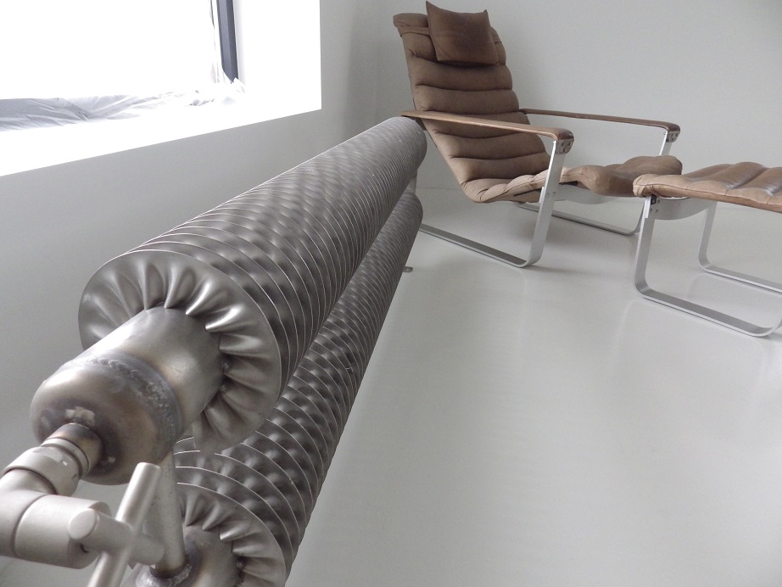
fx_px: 497
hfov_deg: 76.4
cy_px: 294
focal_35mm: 22
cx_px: 391
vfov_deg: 61.1
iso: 400
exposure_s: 1/45
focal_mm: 4
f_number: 3.1
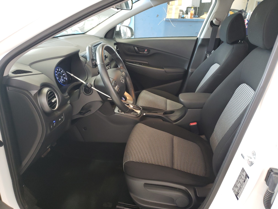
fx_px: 209
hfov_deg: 67.3
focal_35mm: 26
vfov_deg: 53.1
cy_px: 104
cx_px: 139
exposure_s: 1/60.2
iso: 262
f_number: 1.5
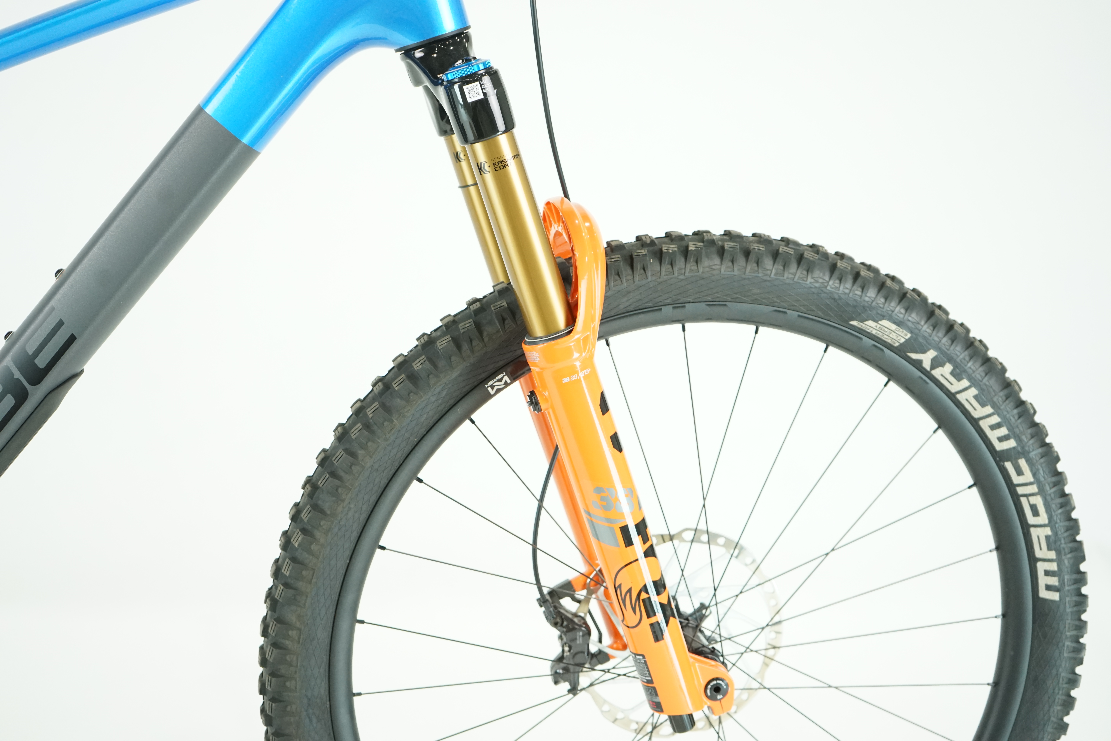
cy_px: 370
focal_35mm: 43
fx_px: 1327
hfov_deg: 45.4
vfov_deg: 31.2
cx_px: 556
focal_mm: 43
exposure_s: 1/200
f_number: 5
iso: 2500
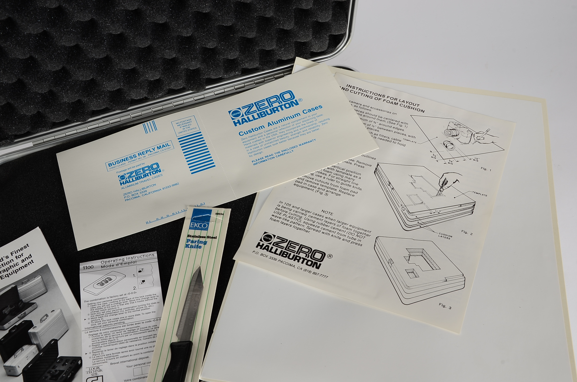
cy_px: 191
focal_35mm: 36
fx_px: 576
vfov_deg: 36.7
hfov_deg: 53.2
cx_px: 288
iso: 100
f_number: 13
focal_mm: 24
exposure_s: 1/100
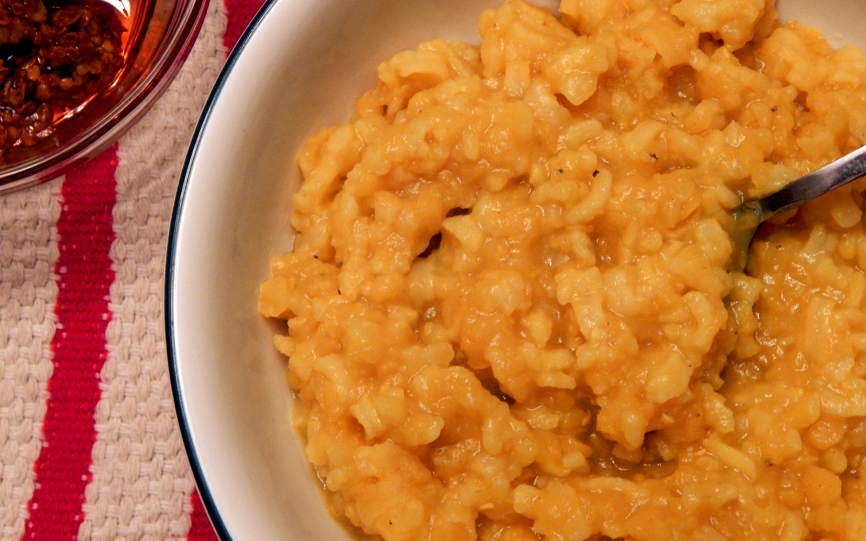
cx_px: 428
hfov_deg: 27.8
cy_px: 233
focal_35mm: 74
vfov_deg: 17.6
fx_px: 1747
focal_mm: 12.3
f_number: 4.1
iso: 360
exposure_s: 1/30
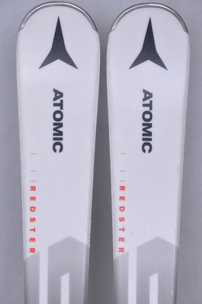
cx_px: 101
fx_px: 1329
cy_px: 152
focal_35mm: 158
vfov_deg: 13.1
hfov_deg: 8.7
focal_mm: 105
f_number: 9.5
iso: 3200
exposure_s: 1/125
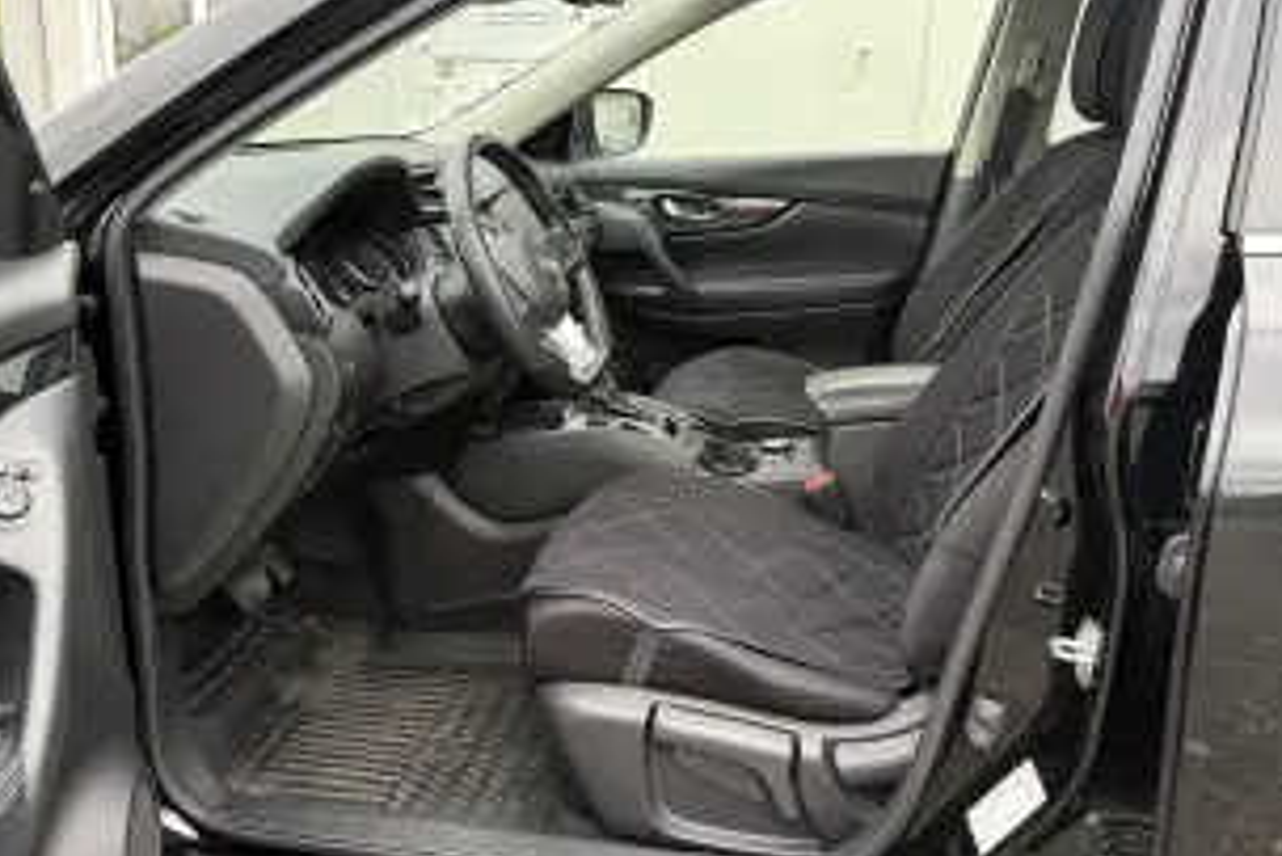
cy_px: 358
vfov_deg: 41.0
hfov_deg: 58.6
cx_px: 586
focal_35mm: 32
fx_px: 1140
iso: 50
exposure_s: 1/346
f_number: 1.6
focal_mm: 5.96
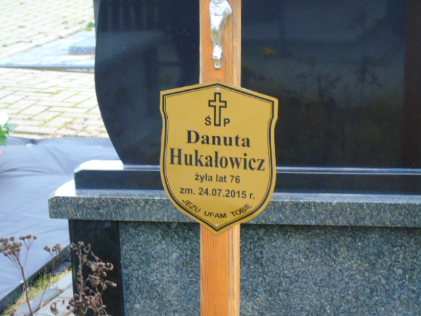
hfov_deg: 15.9
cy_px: 158
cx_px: 210
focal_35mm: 124
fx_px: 1508
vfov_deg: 12.0
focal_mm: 22
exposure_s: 1/30
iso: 160
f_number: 4.6
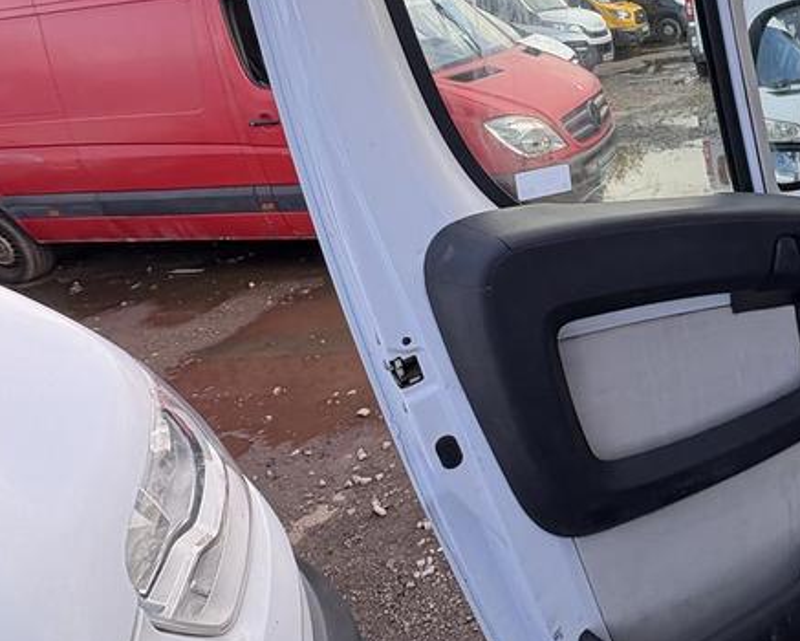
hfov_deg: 57.9
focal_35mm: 28
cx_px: 630
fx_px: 663
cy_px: 196
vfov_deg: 50.3
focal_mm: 2.22
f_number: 2.2
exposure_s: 1/161
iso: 50
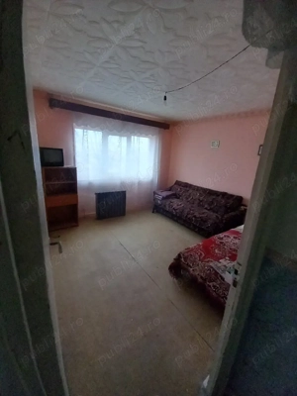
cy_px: 198
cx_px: 148
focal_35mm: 13
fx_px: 149
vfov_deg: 106.2
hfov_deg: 89.9
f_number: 2.2
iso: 400
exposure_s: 1/14
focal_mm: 1.13
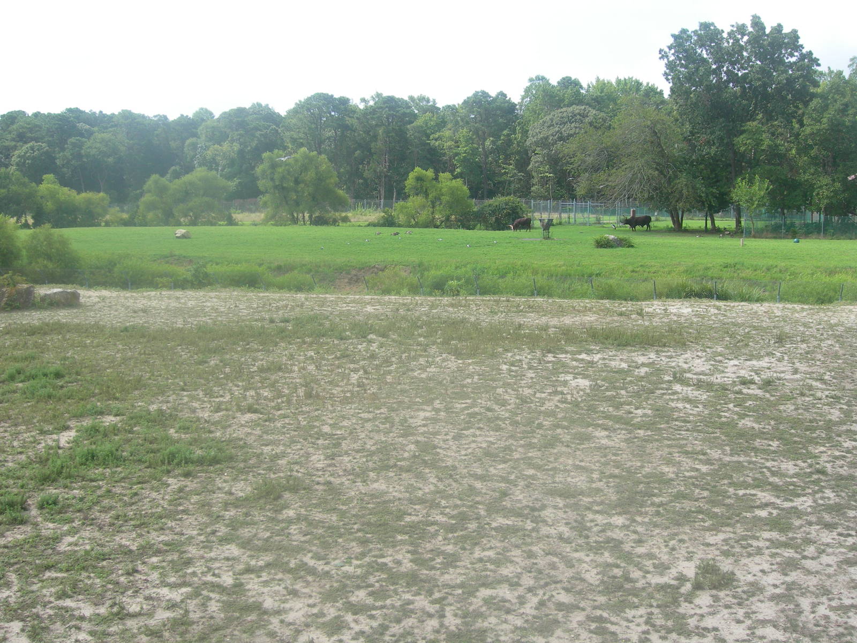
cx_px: 428
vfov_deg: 37.7
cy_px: 322
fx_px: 941
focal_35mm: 38
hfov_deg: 49.0
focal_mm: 7.8
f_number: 4.8
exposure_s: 1/217
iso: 50
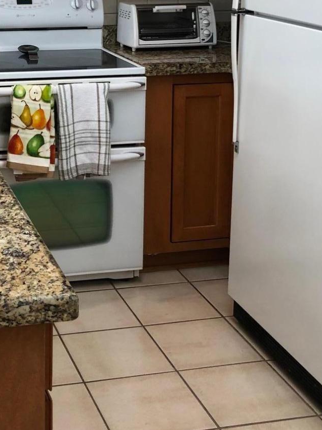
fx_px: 819
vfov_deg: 28.3
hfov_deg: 21.7
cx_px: 20
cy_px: 44
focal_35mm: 66
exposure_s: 1/17
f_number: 1.8
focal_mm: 4
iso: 40
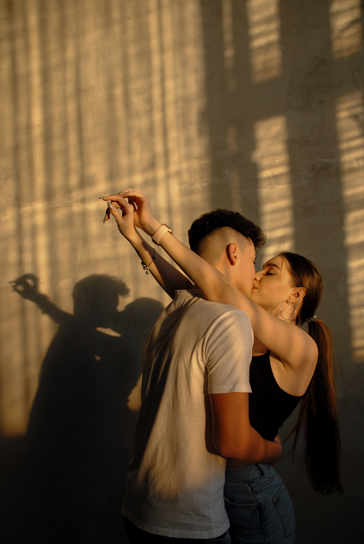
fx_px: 544
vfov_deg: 53.1
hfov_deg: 37.0
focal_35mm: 36
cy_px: 272
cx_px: 182
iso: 200
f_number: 4
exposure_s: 1/500
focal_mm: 24
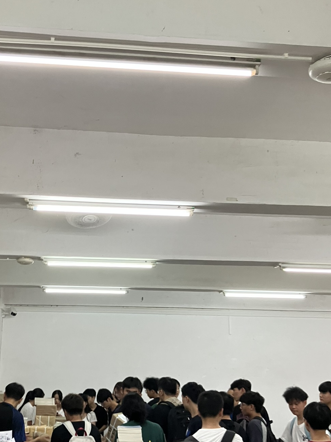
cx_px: 126
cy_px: 276
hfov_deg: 32.7
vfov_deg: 42.6
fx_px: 561
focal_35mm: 44
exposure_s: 1/60
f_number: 1.8
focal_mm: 3.99
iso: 160
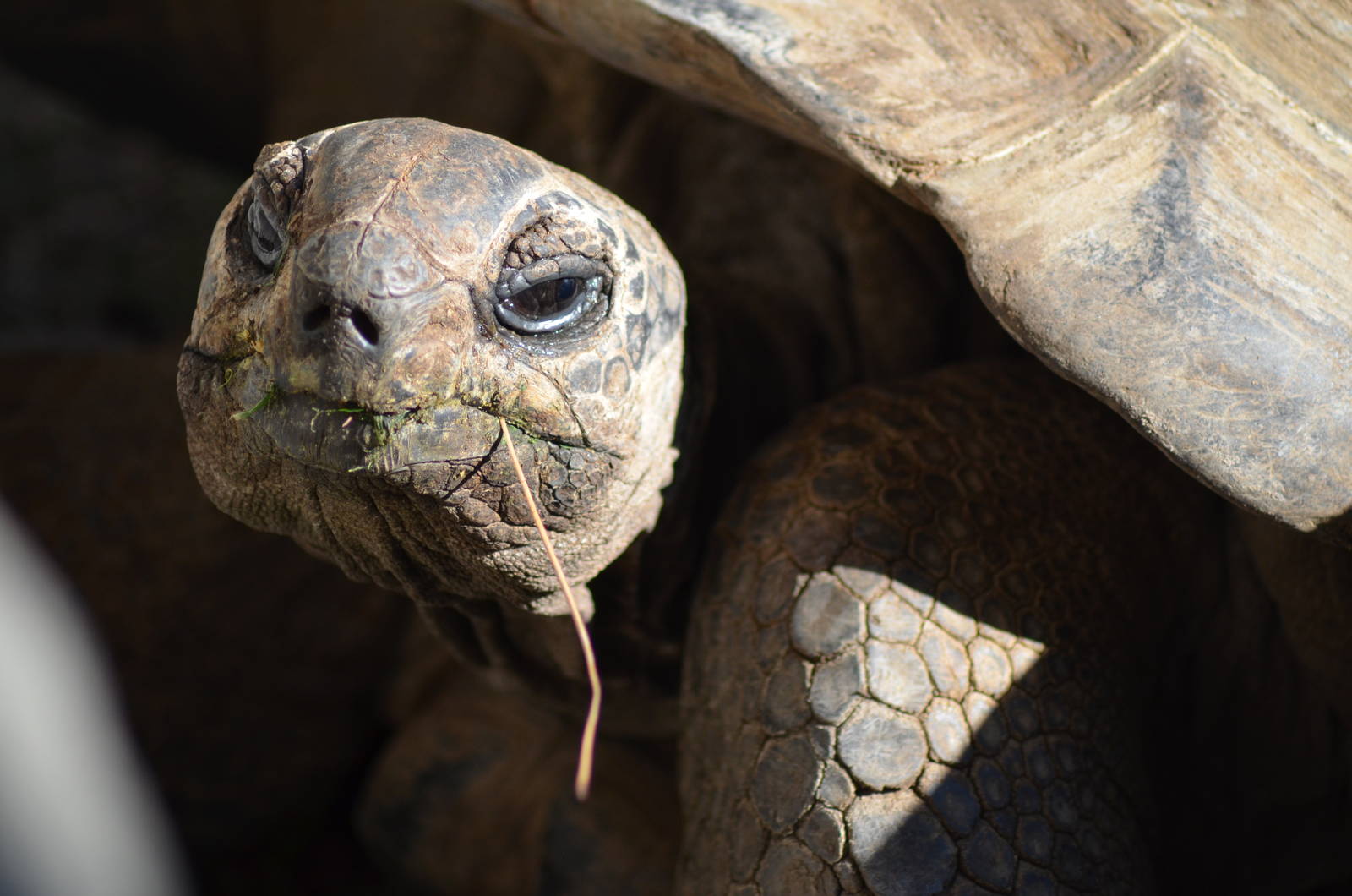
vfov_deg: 4.9
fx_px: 10401
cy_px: 448
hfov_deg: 7.4
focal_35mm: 278
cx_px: 676
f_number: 4.5
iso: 400
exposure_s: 1/1000
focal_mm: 185
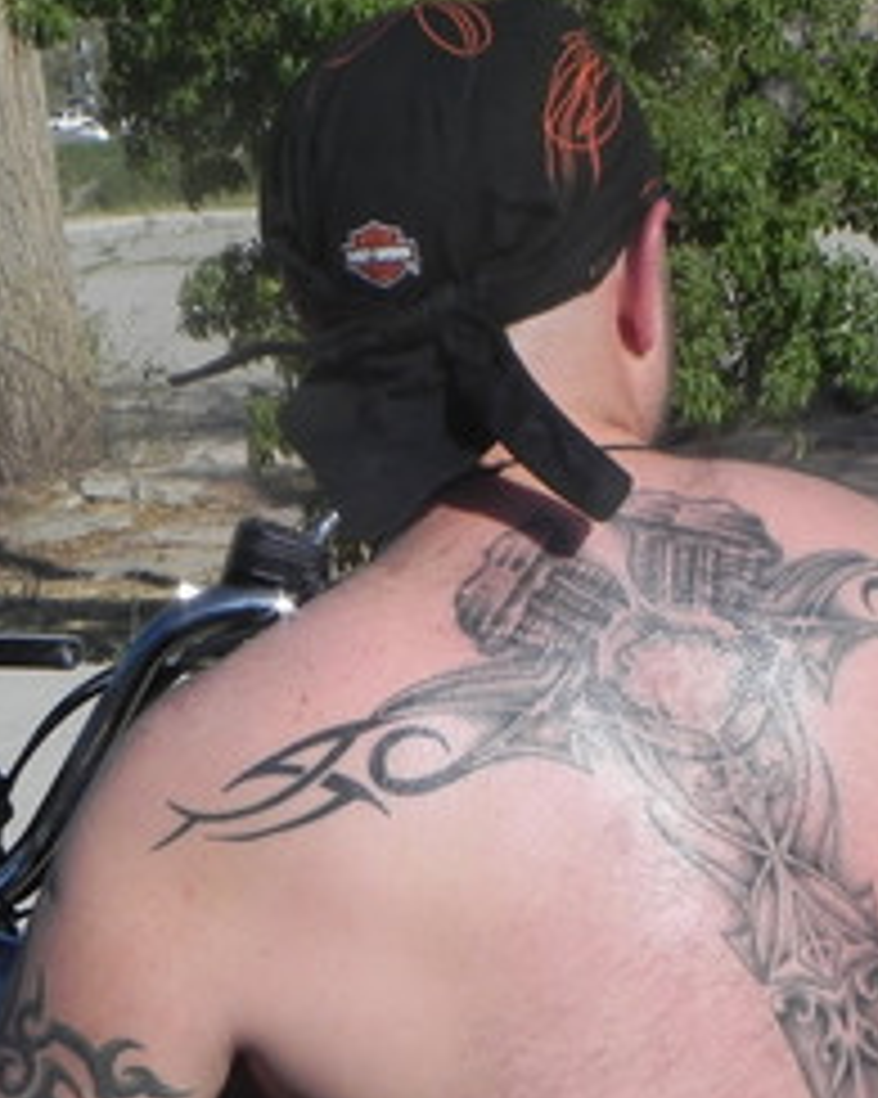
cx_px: 540
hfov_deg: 14.8
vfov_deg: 18.4
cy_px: 799
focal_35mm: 104
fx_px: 3380
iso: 160
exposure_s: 1/540
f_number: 8
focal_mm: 9.2
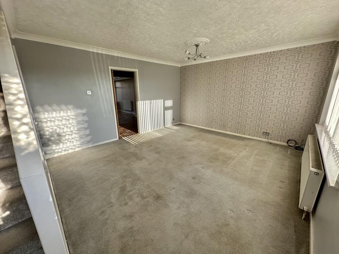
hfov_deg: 102.1
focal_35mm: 14
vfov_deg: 85.7
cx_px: 170
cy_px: 127
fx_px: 137
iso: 40
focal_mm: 2.22
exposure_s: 1/360
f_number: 2.2
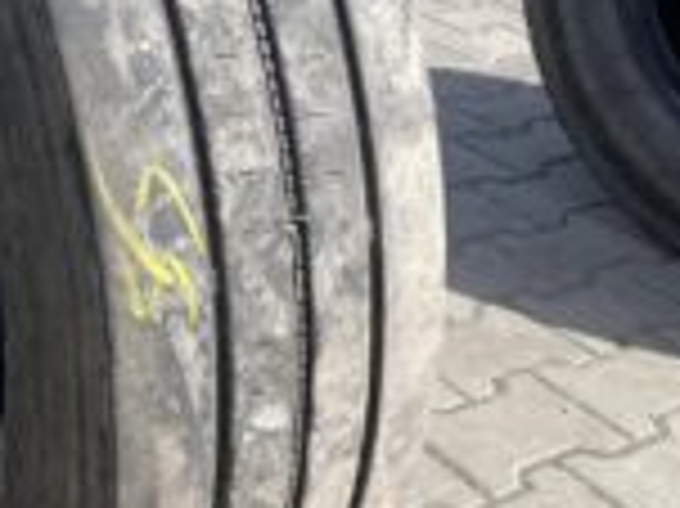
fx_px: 1453
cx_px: 239
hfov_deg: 26.2
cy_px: 133
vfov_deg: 19.7
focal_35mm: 74
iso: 32
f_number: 1.8
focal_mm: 4.25
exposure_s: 1/1608
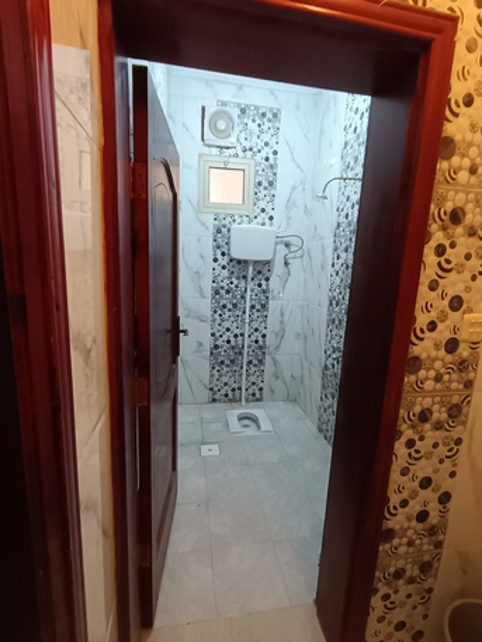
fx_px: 315
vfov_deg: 91.0
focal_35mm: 17
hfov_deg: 74.8
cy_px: 321
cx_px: 241
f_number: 2.2
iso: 745
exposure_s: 1/30
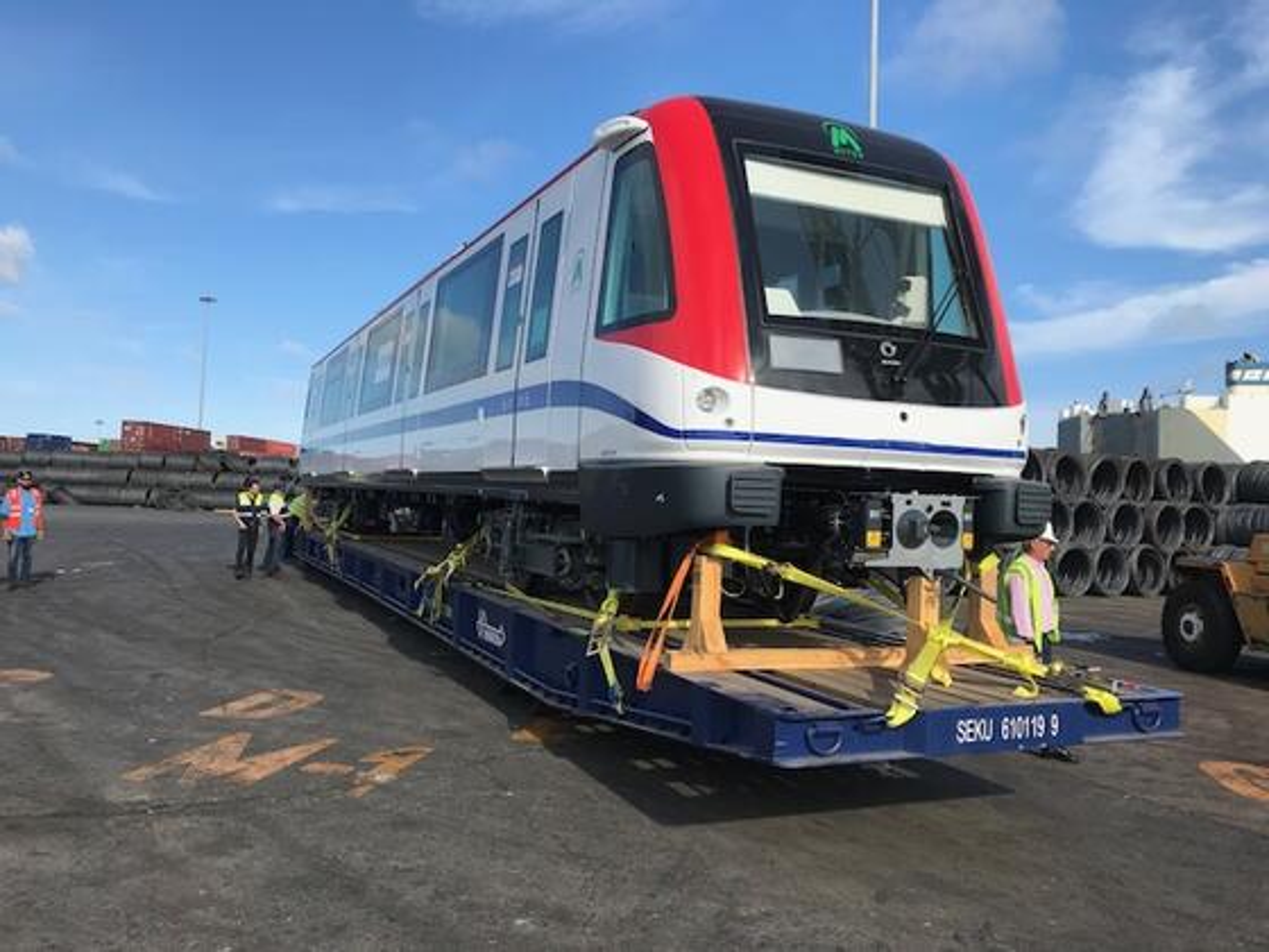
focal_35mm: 28
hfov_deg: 63.4
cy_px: 476
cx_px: 634
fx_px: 1026
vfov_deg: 49.7
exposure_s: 1/1916
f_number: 1.8
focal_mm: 3.99
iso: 20
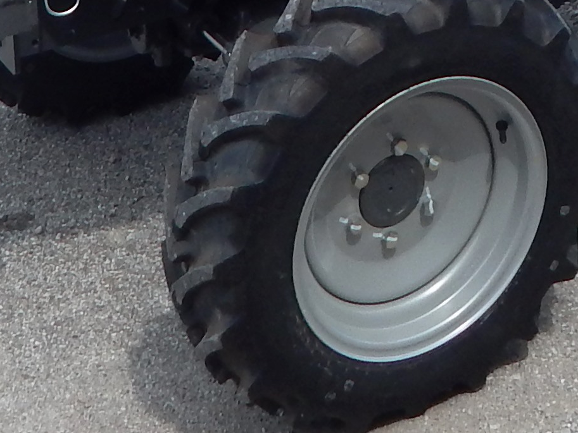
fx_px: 1854
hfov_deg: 17.7
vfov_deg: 11.8
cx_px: 311
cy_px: -470
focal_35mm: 111
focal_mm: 4
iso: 125
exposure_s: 1/1250
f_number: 3
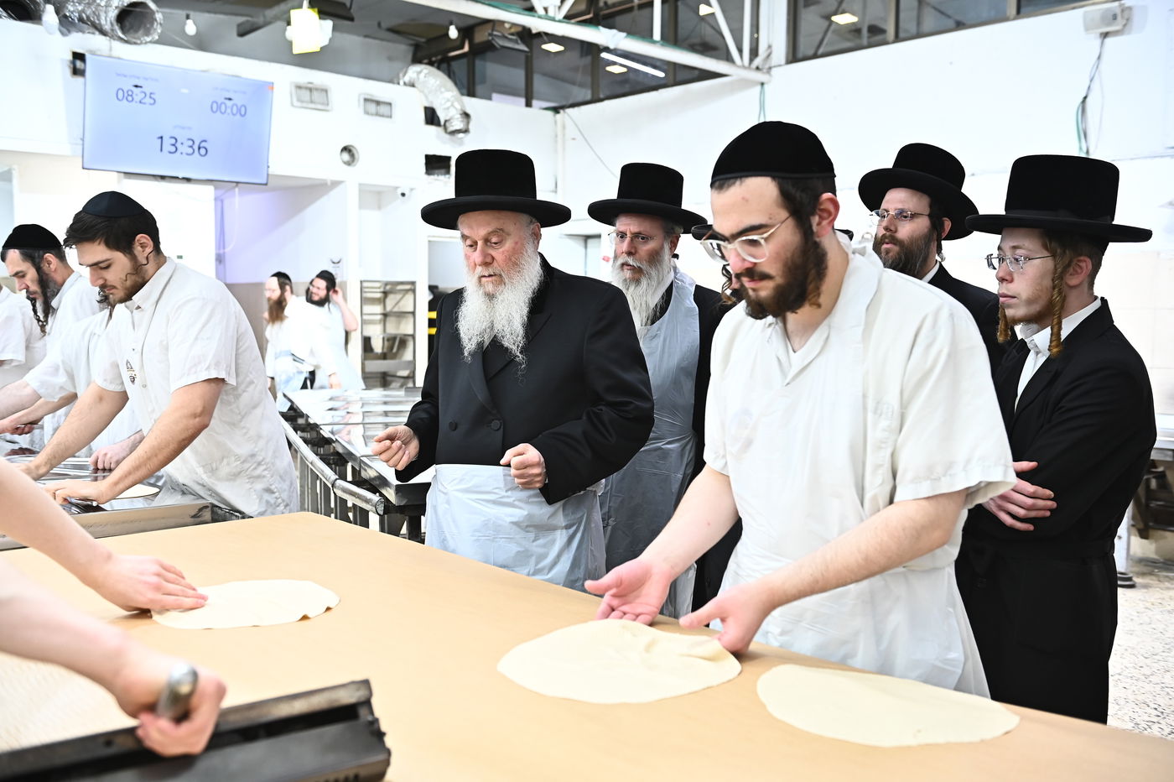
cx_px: 587
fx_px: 1108
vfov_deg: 38.8
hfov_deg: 55.8
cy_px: 391
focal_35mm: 34
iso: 1600
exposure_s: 1/200
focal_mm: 34
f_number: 3.5
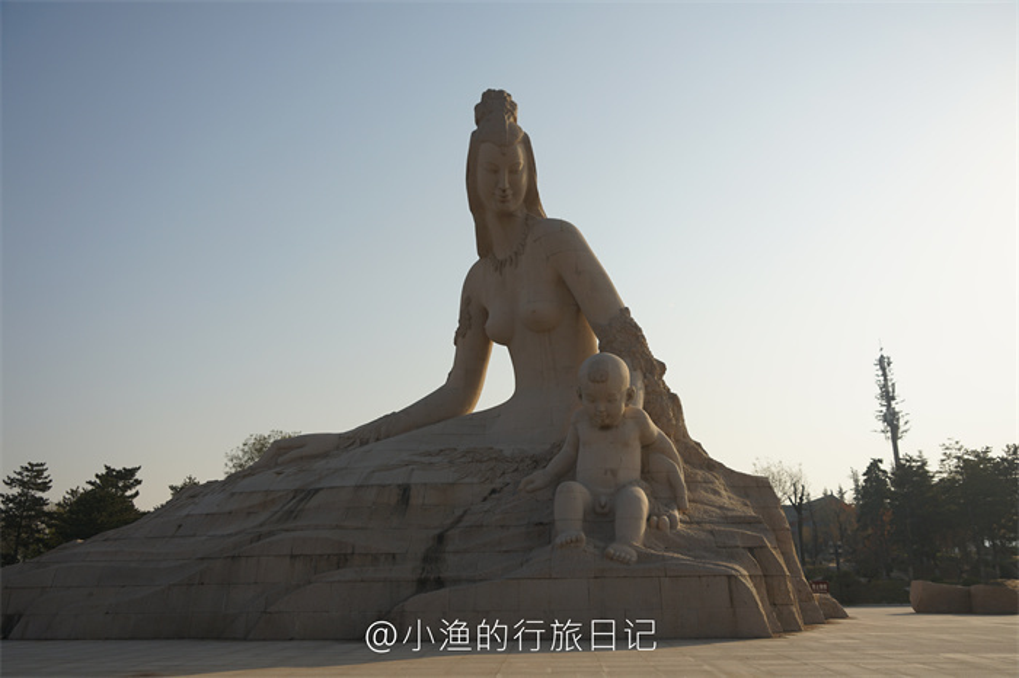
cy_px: 339
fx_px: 849
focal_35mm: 30
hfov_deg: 62.0
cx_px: 510
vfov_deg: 43.6
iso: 100
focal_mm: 30
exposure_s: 1/1000
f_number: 5
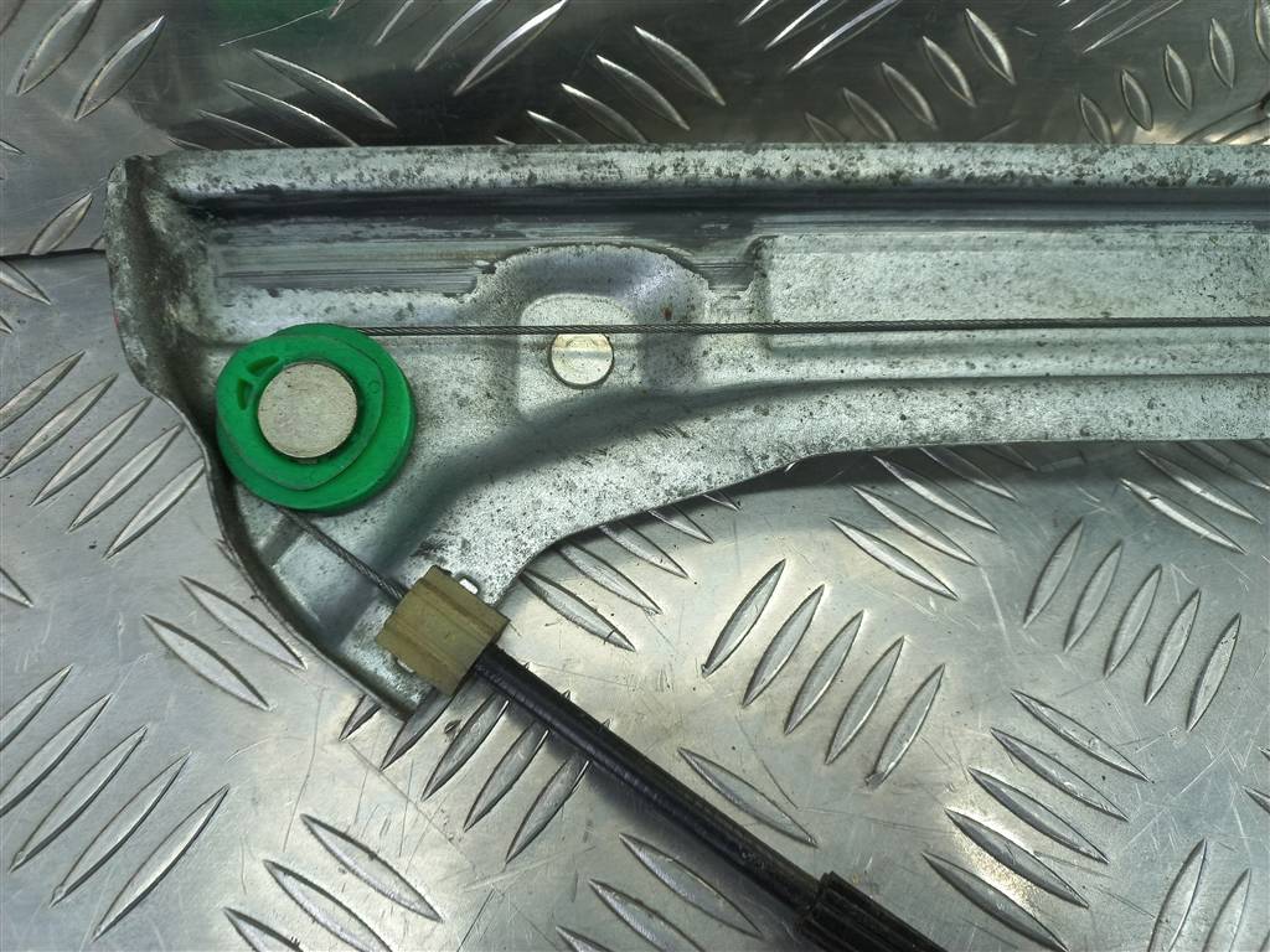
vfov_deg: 54.9
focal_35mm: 25
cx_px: 635
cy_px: 476
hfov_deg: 69.4
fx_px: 917
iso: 64
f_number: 1.8
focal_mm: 4.6
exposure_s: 1/50
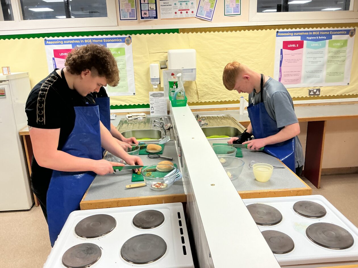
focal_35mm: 29
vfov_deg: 48.2
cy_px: 134
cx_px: 179
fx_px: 300
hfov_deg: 61.7
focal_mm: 3
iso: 50
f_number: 1.8
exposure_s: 1/50
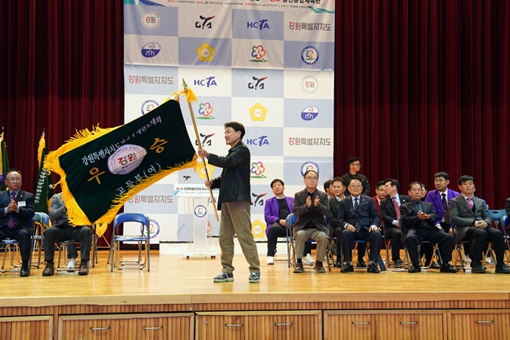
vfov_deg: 24.2
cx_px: 255
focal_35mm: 56
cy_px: 170
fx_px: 793
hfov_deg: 35.6
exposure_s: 1/160
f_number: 3.5
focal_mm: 56
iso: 1600
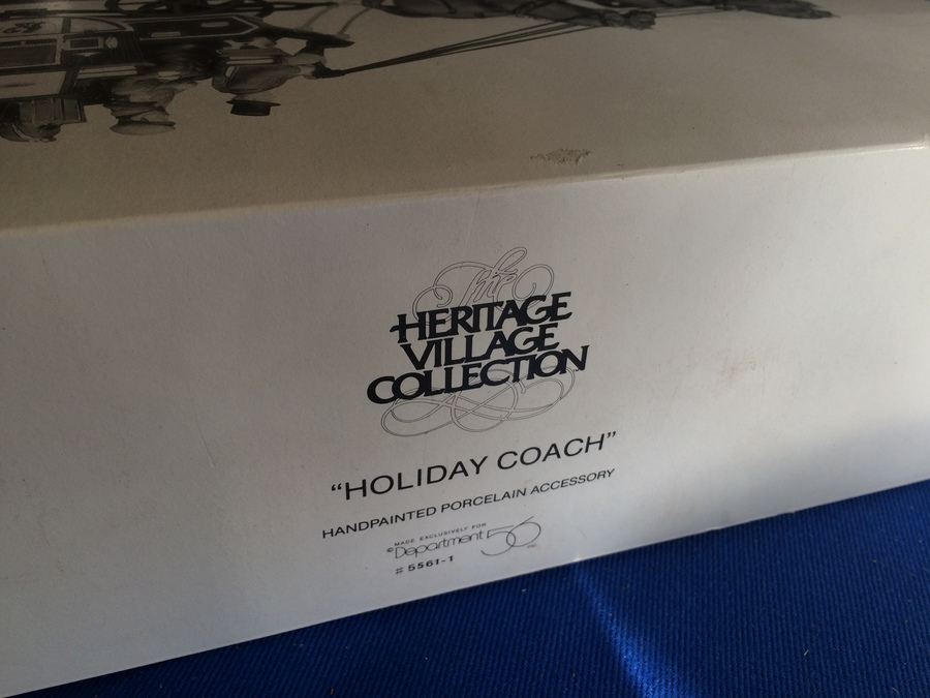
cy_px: 349
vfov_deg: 48.2
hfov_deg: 61.7
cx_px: 465
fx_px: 779
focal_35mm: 29
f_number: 2.2
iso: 32
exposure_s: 1/120
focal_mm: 4.15
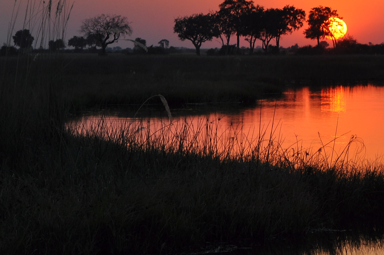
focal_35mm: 255
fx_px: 2718
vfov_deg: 5.4
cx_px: 431
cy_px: 124
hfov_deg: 8.0
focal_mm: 75
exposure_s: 1/200
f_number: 9
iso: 200
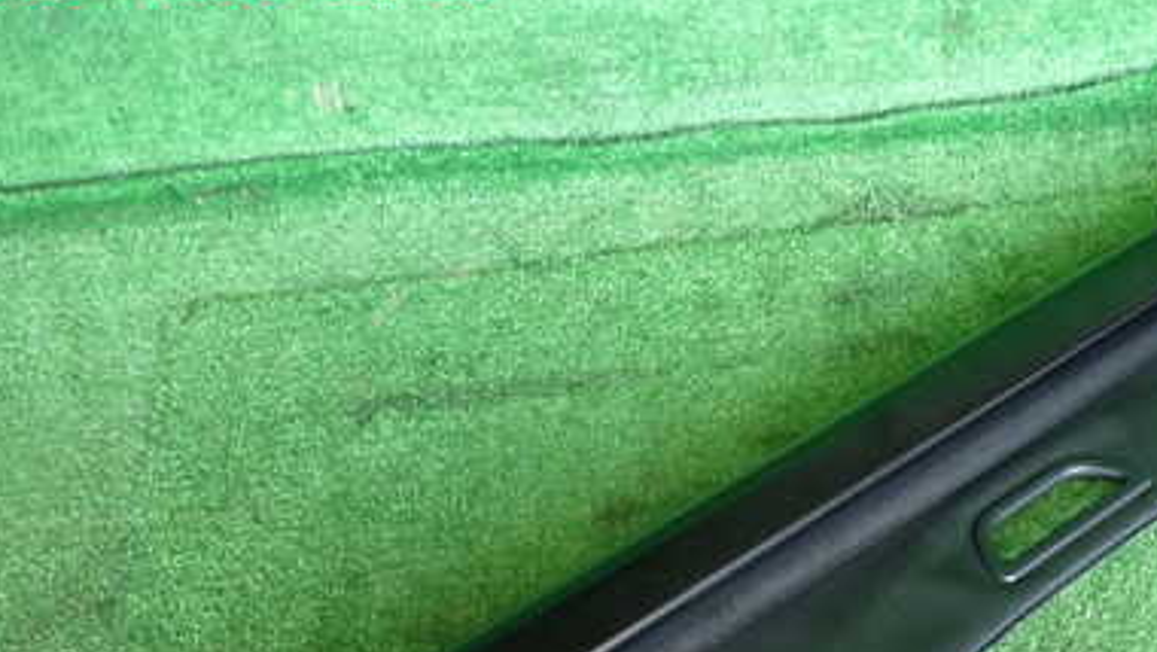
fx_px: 1320
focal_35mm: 43
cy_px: 622
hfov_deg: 45.9
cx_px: 846
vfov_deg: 26.5
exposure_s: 1/50
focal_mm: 4.5
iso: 200
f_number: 2
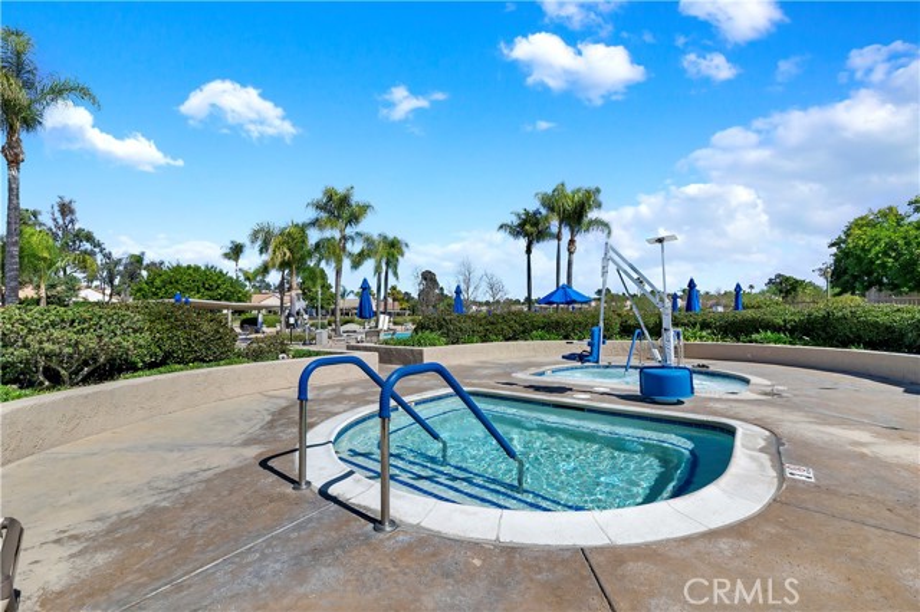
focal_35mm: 14
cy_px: 306
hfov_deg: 104.3
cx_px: 460
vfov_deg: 81.1
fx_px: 358
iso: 500
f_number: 20
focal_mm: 14
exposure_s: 1/500
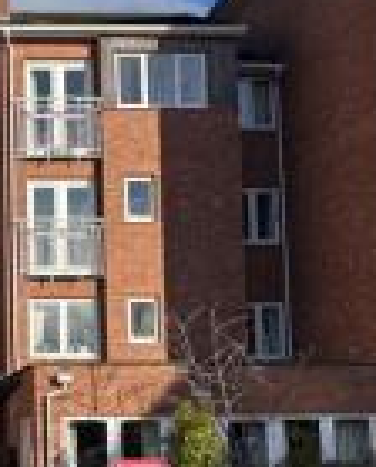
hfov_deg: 18.9
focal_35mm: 77
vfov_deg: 24.5
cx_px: -69
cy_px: 324
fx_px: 1066
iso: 50
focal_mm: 5.96
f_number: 1.6
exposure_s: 1/3205
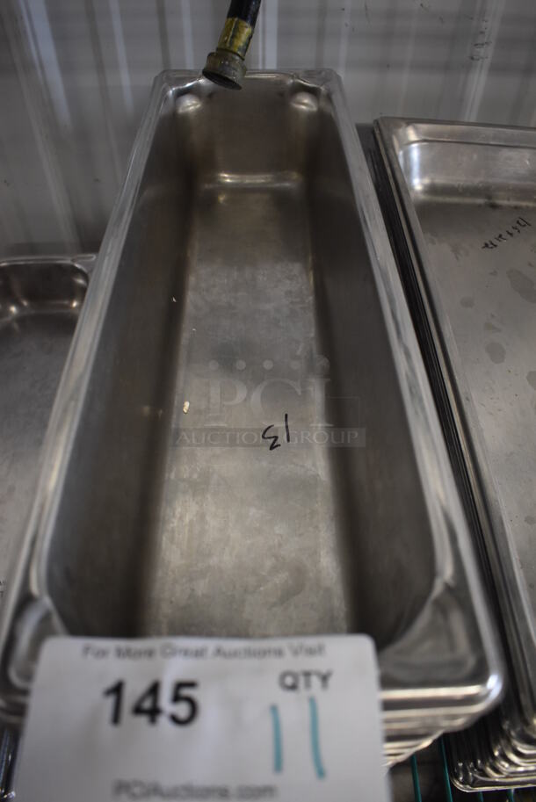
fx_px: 602
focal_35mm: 27
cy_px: 401
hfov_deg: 48.0
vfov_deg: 67.3
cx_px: 268
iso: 1250
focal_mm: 18
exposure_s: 1/125
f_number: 3.5
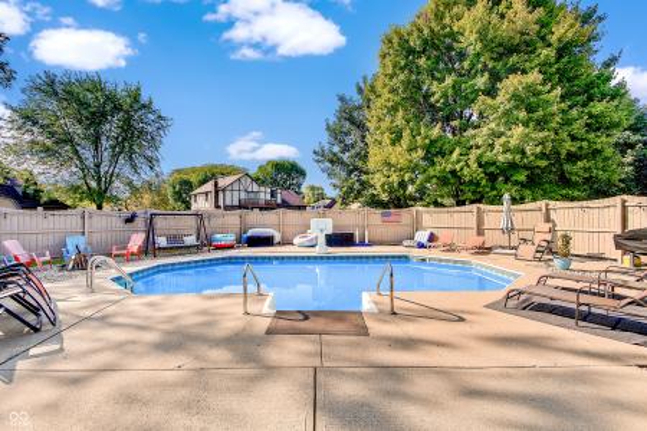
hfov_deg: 100.4
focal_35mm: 15
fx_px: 270
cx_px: 324
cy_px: 216
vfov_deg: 77.3
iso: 100
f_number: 9
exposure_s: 1/250
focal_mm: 10
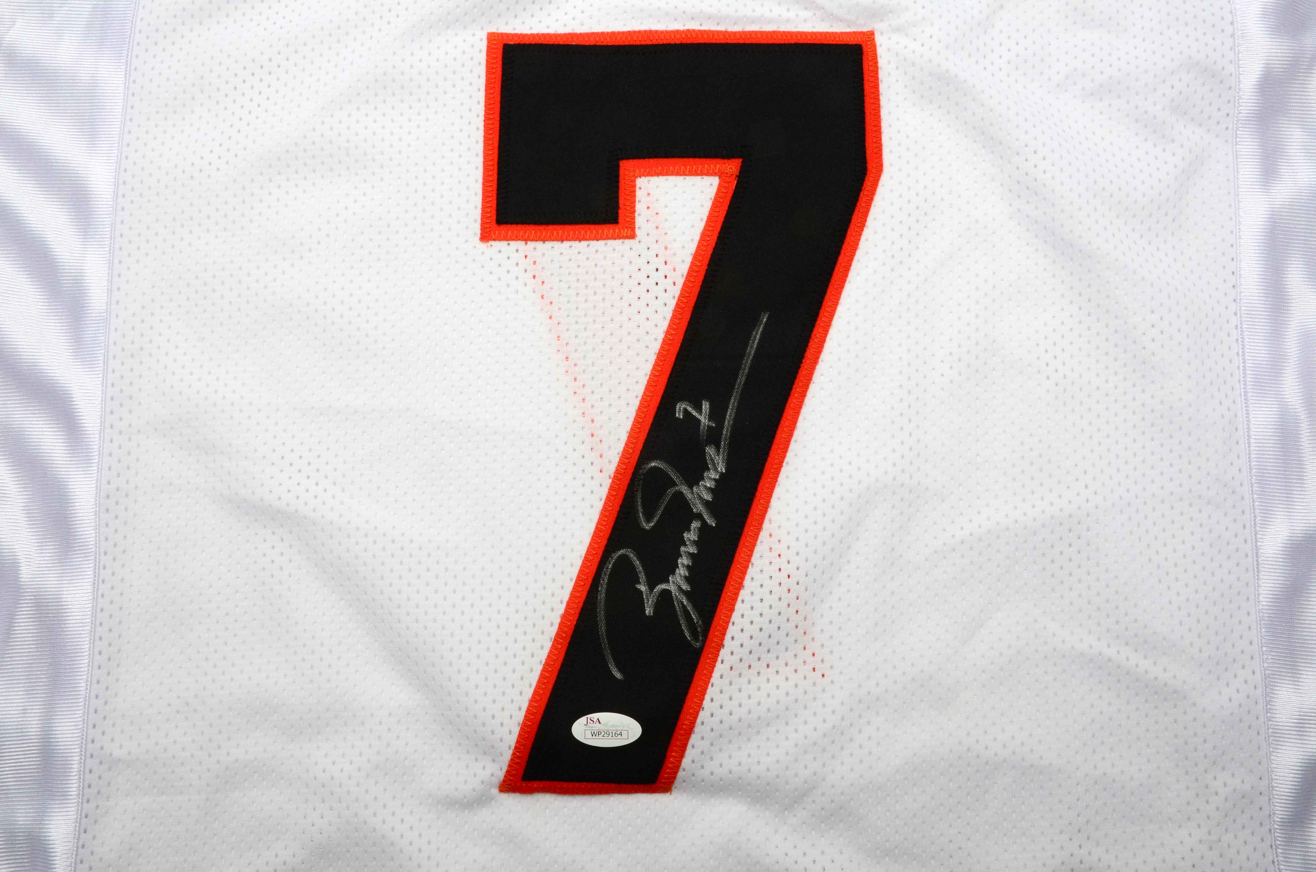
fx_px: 1313
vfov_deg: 36.7
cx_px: 658
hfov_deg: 53.2
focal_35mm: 36
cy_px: 436
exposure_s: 1/160
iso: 200
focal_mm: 24
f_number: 22
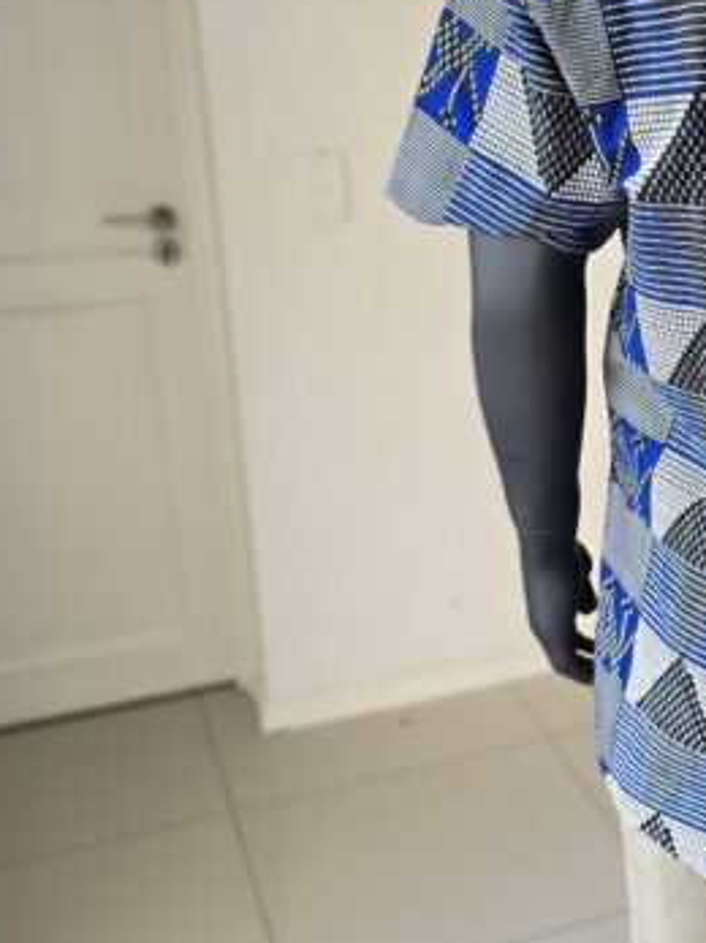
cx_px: 779
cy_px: 397
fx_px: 1442
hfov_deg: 25.5
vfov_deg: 36.1
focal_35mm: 53
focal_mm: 6.3
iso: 50
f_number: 1.7
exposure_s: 1/100
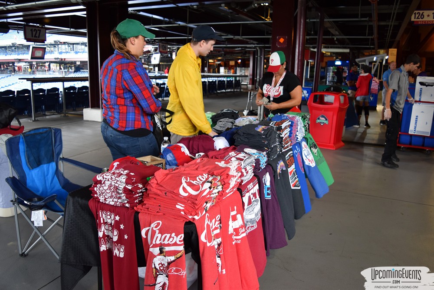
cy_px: 145
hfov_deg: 67.4
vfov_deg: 47.9
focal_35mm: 27
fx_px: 326
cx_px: 217
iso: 560
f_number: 4
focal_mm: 18
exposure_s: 1/60
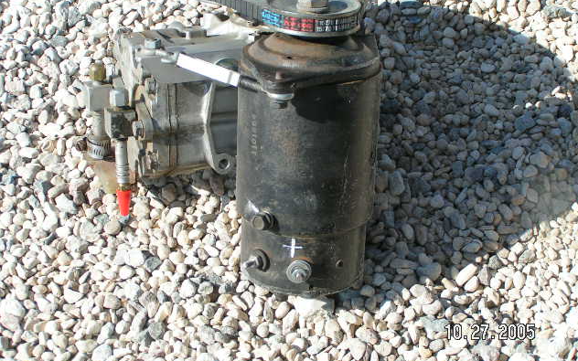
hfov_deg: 28.2
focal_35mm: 73
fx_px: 1150
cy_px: 155
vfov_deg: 17.8
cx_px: 292
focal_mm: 10.5
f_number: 5
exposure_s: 1/400
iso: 50
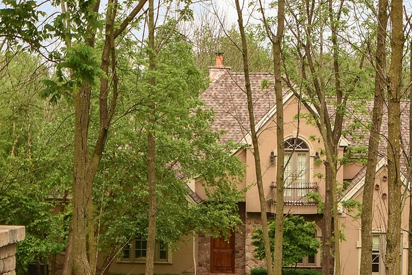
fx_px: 1110
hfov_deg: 20.9
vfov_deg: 14.1
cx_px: 284
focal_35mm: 97
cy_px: 172
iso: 200
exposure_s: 1/160
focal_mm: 24
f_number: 8
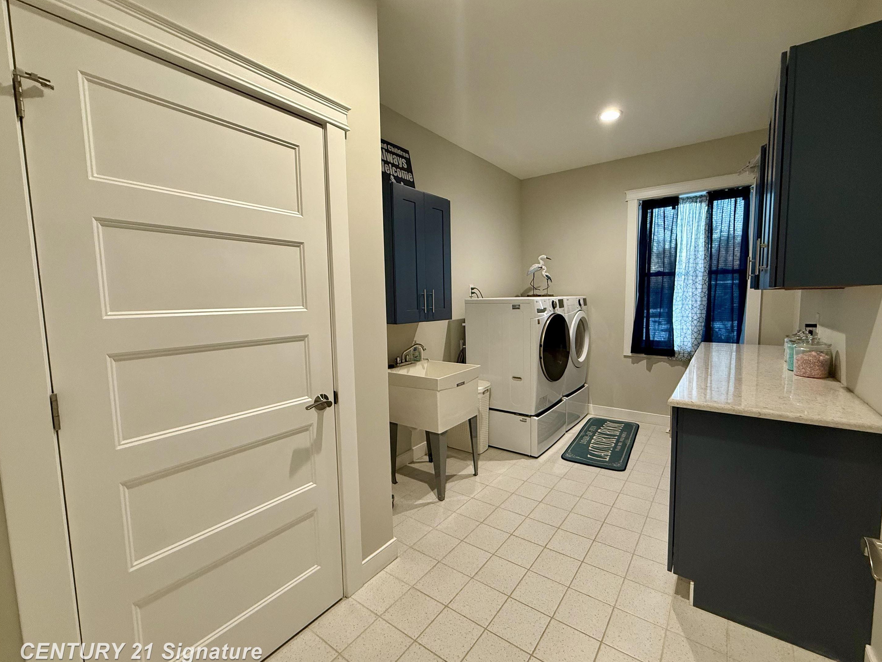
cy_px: 333
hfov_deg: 98.1
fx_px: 382
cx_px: 464
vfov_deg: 81.7
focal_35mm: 15
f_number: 2.2
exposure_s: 1/60
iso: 250
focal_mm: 2.22
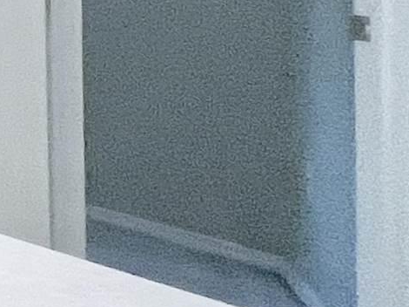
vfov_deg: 16.4
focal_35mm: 85
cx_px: -866
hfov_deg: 11.0
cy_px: -100
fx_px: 1004
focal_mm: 1.57
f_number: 1.8
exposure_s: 1/120
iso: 100
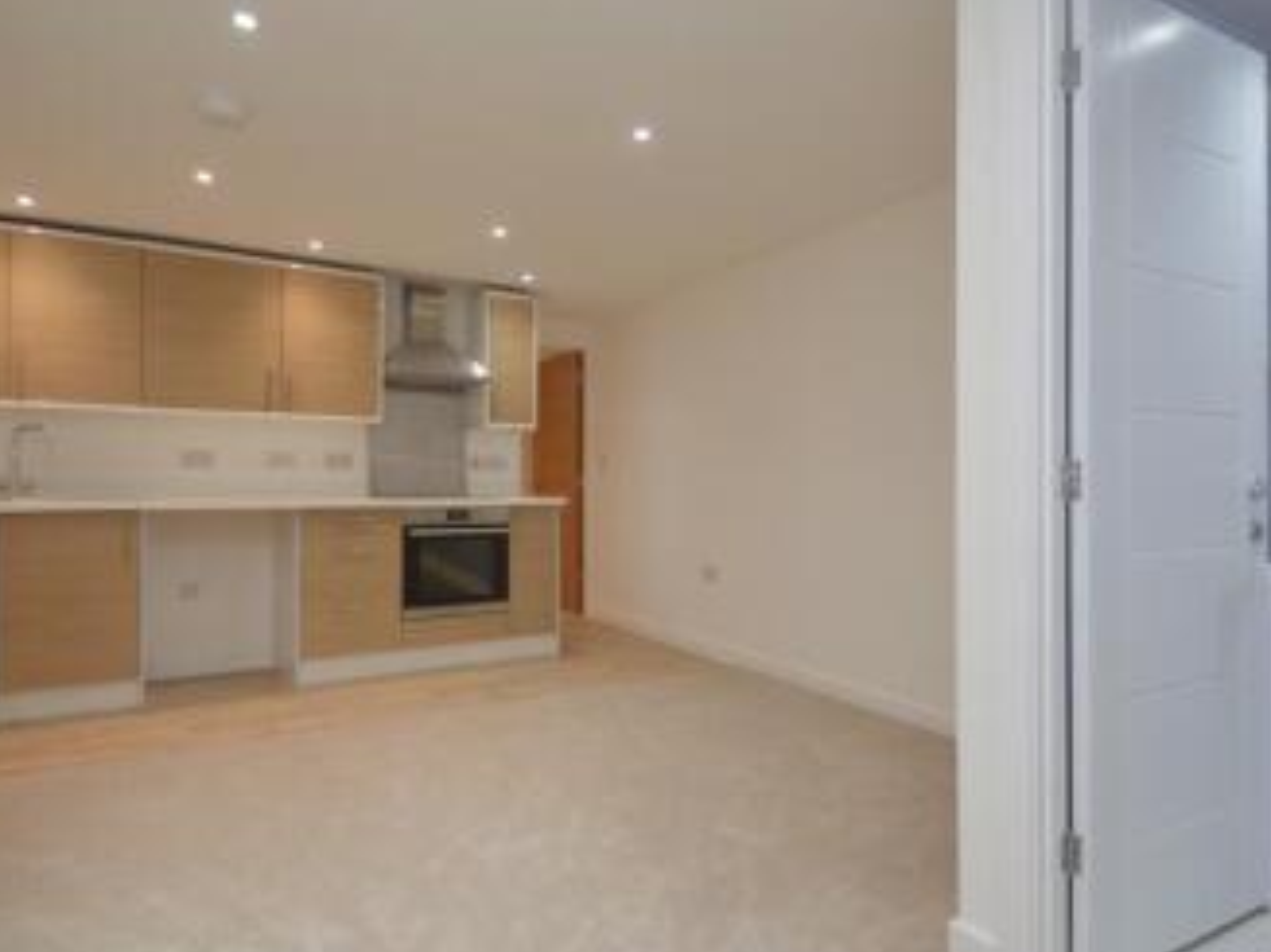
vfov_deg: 63.4
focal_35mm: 21
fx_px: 771
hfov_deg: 79.0
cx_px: 657
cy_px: 449
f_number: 4
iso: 220
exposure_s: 1/60
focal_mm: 10
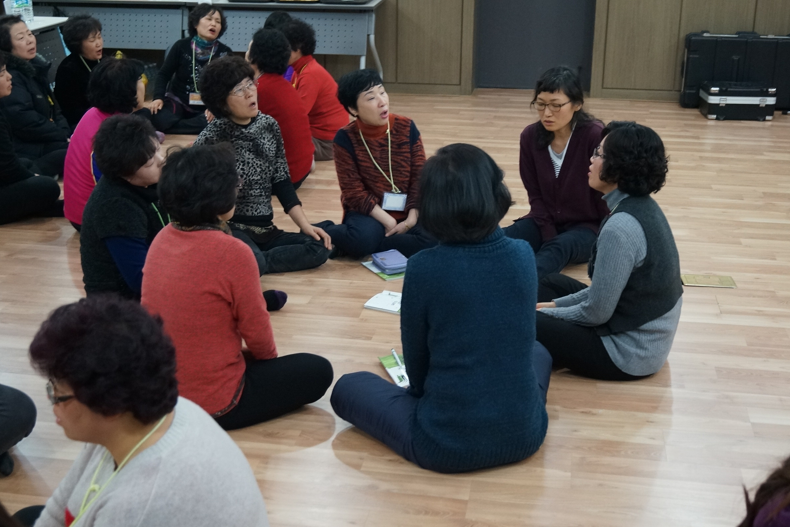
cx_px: 391
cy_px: 268
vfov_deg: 29.2
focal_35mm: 46
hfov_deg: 42.7
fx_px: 1009
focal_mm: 30
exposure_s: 1/60
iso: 1600
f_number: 4.5
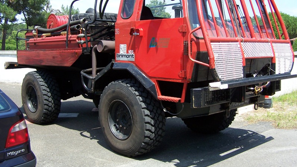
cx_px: 149
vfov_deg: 28.3
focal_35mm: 42
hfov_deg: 48.4
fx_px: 331
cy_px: 64
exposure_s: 1/750
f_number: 2.8
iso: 80
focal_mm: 6.3
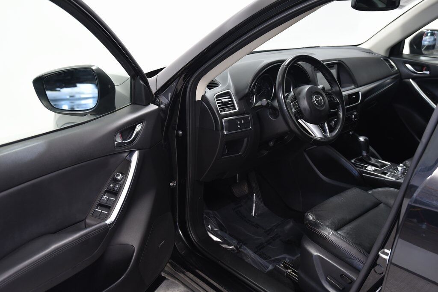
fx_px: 438
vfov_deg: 36.9
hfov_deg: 53.1
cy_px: 146
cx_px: 219
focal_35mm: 36
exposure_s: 1/20
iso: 1250
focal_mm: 36
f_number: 4.5
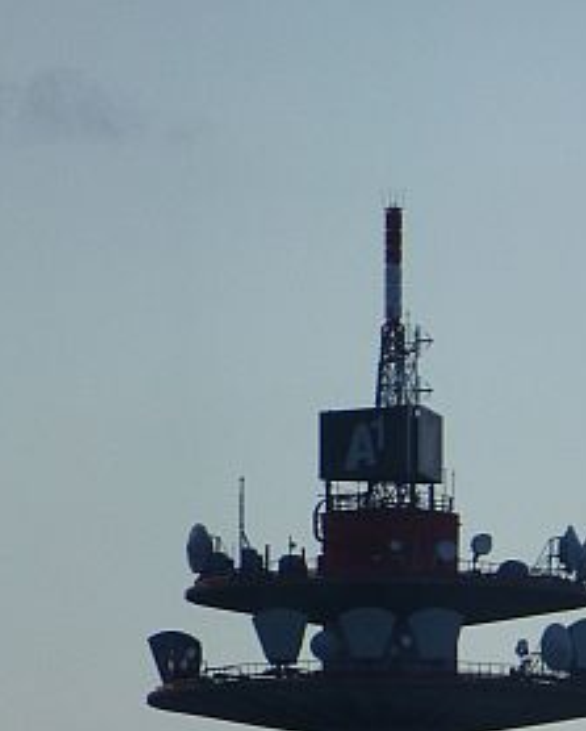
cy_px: 720
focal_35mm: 973
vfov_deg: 2.0
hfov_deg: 1.6
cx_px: 430
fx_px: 21059
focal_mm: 86
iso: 200
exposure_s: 1/125
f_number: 6.4
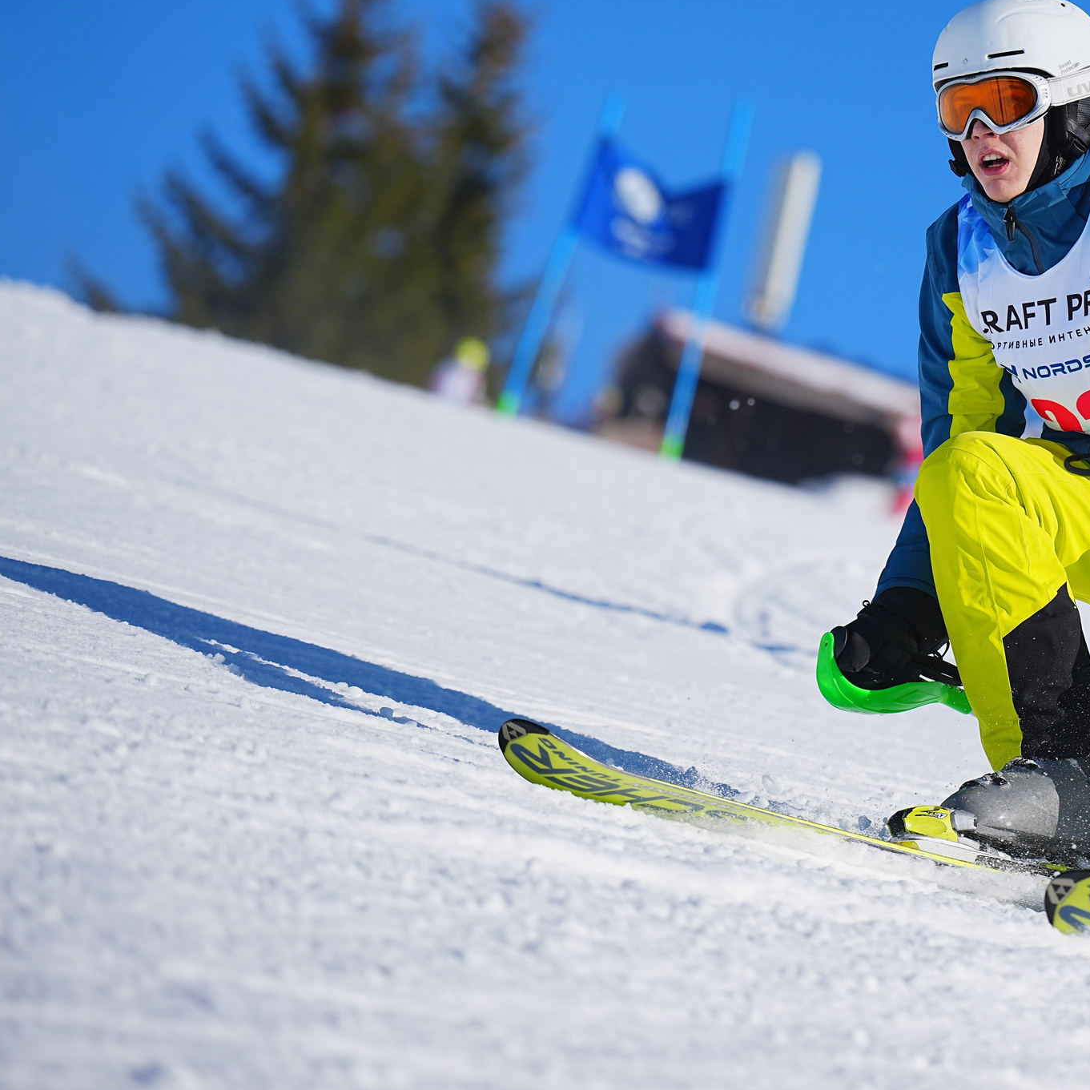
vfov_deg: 8.6
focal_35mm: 203
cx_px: 955
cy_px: 449
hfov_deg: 8.6
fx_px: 7232
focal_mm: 127
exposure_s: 1/4000
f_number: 2.8
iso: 100
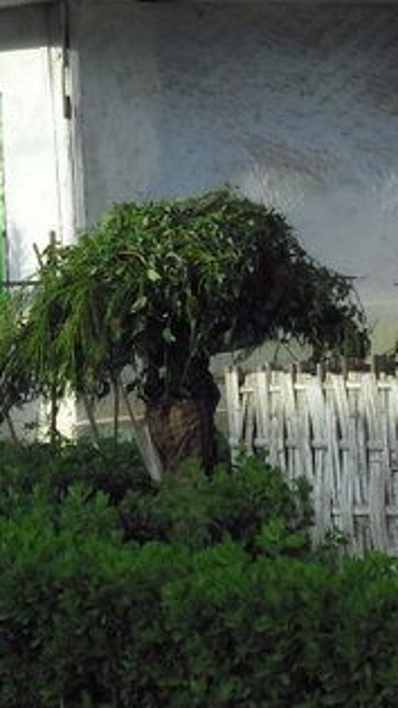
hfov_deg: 7.9
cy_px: 267
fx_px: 2854
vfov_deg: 14.1
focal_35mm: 152
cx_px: -56
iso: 100
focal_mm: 9
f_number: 3.4
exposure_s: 1/800
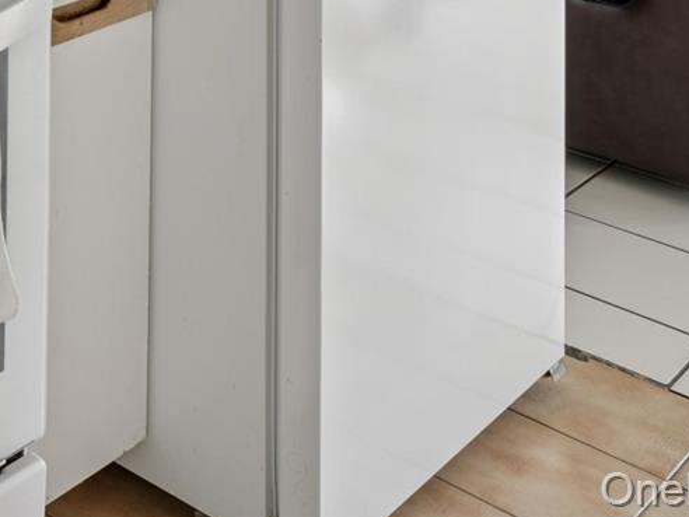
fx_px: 1274
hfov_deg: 20.9
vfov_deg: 17.9
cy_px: -434
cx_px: -549
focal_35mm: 64
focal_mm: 16
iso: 100
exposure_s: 5
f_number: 11
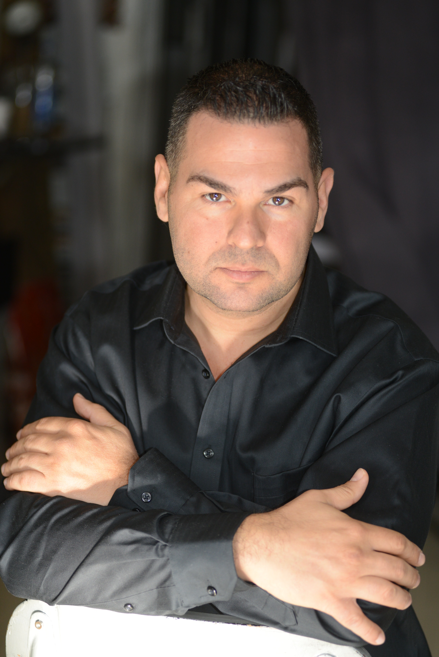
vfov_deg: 25.4
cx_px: 220
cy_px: 328
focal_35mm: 80
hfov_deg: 17.1
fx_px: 1462
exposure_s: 1/250
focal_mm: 80
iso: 800
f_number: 3.2
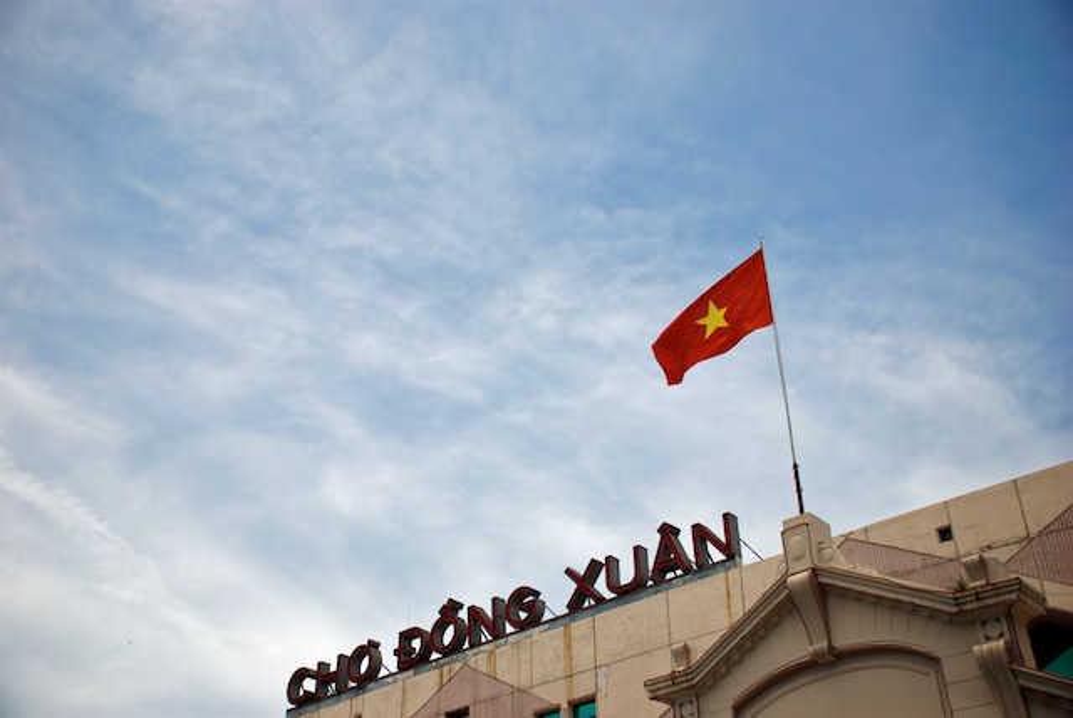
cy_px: 359
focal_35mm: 42
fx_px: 1253
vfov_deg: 32.0
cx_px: 536
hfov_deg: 46.4
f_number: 4
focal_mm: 28
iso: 100
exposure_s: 1/1600
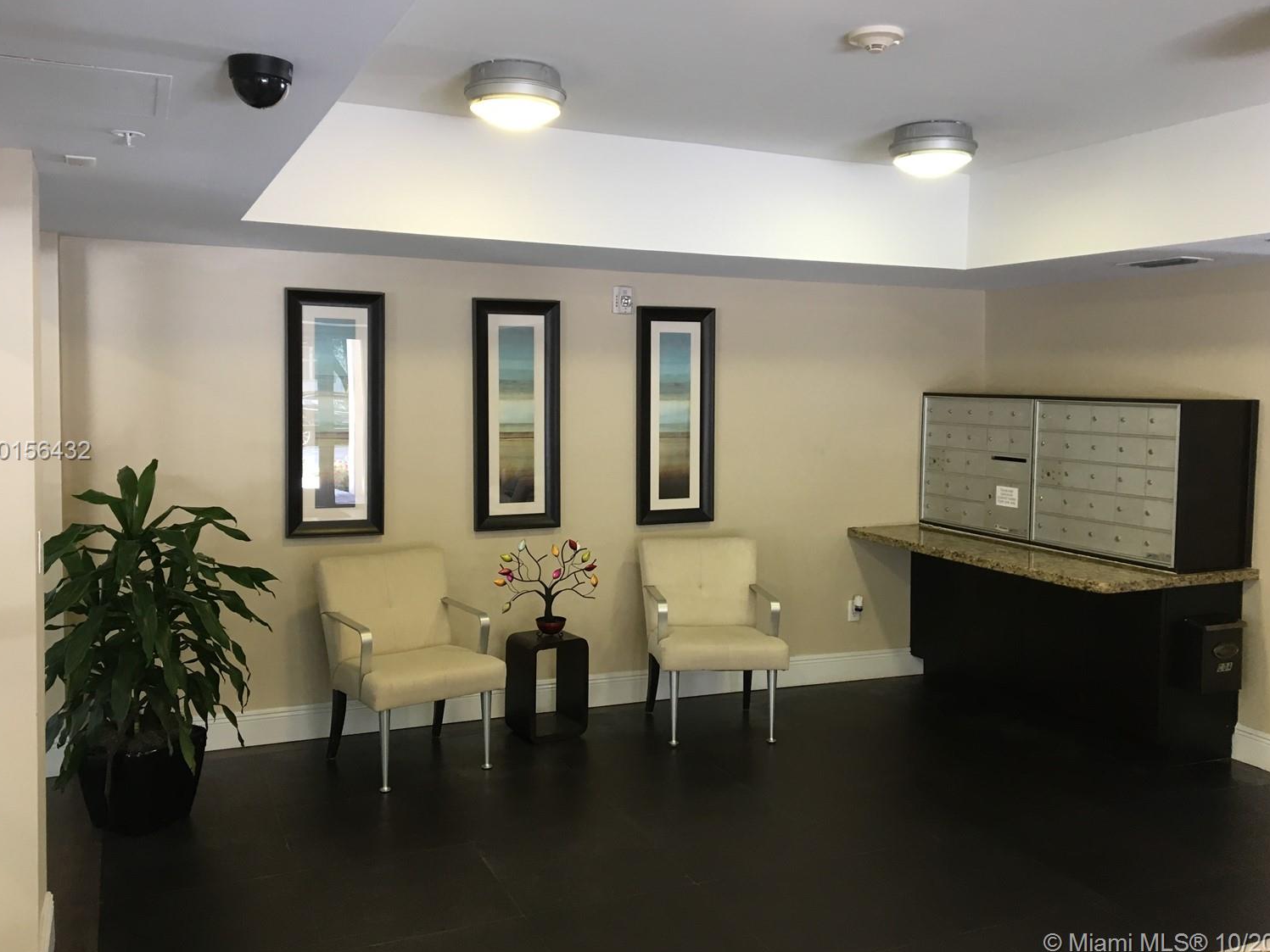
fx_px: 1137
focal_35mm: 31
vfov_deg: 45.4
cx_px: 641
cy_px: 452
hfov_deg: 58.3
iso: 80
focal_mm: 4.15
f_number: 2.2
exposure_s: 1/30
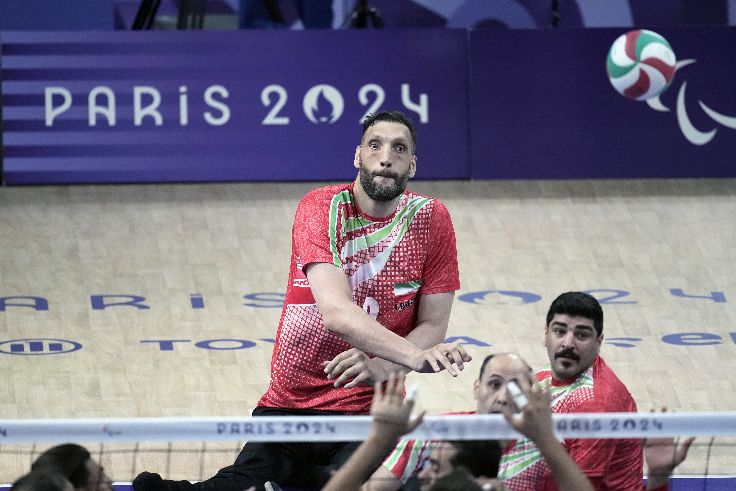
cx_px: 368
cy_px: 246
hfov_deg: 3.4
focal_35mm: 600
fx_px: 12266
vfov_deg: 2.3
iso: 3200
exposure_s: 1/2500
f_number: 2.8
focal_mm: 400
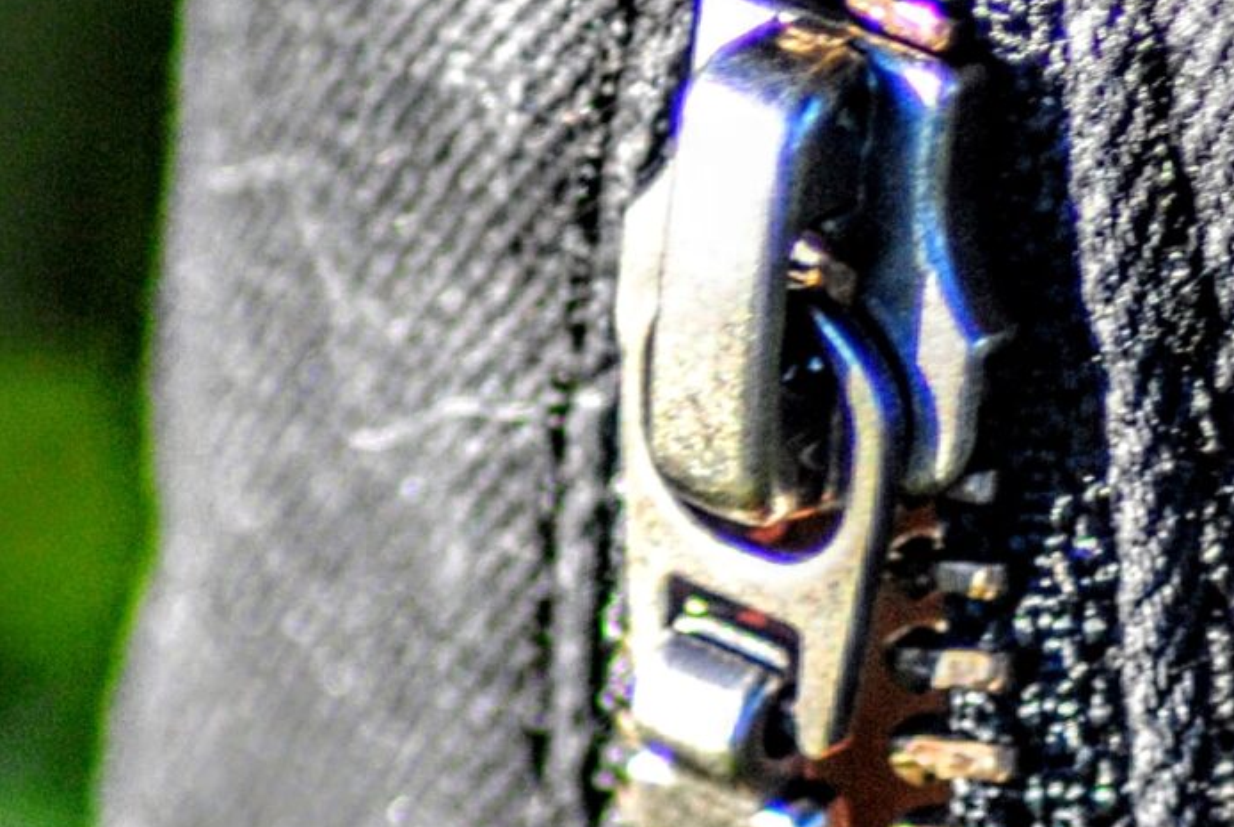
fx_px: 56951
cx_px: 736
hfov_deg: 1.2
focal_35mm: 1659
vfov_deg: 0.8
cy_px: 409
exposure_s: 1/320
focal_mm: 300
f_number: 5.6
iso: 400
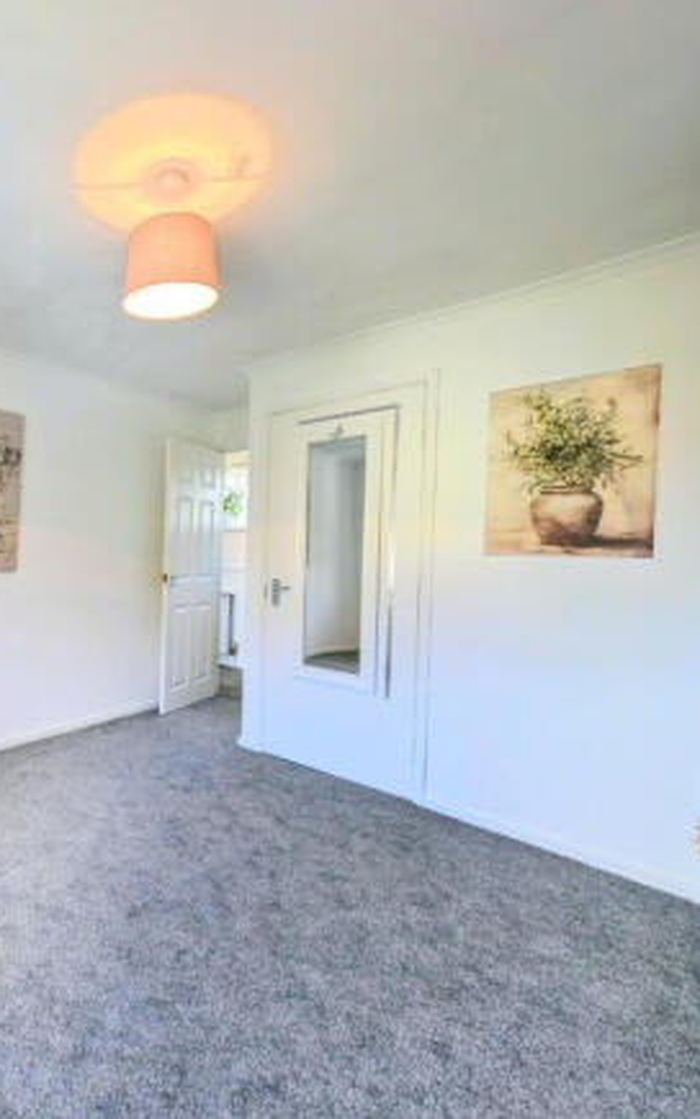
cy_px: 560
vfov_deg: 94.4
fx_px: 519
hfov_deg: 58.3
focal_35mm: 17
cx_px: 72
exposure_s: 1/46.3
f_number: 1.95
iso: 44
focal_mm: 2.23
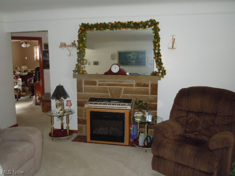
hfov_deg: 60.0
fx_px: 204
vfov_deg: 46.8
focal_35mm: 30
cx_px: 118
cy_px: 88
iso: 320
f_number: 3.5
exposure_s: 1/30
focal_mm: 5.4
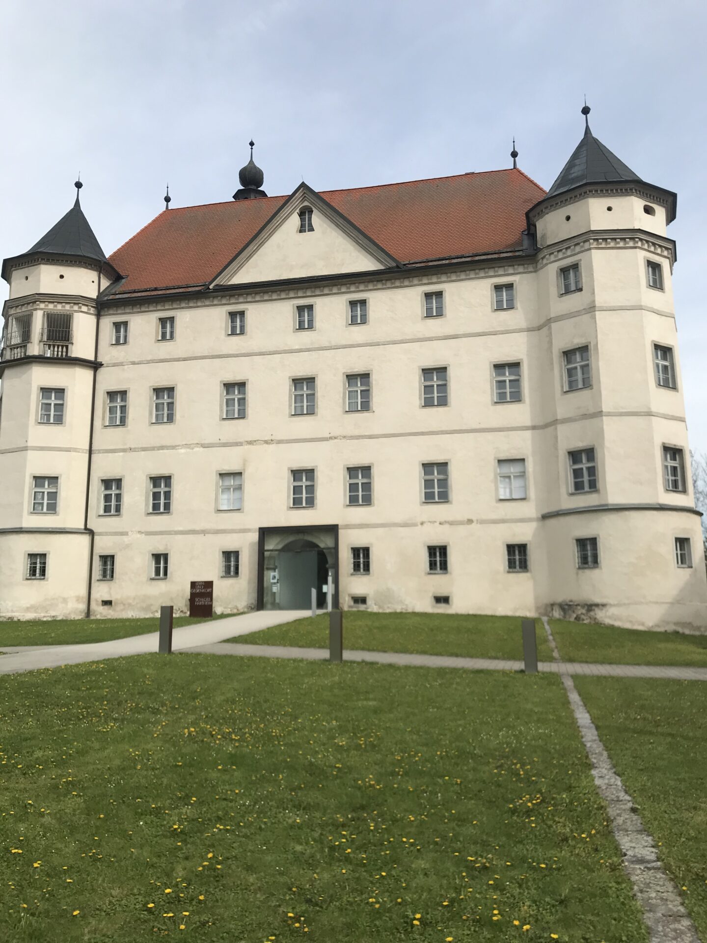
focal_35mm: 28
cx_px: 354
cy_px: 472
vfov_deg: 63.4
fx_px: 762
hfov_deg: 49.7
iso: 20
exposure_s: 1/2907
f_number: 1.8
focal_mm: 3.99
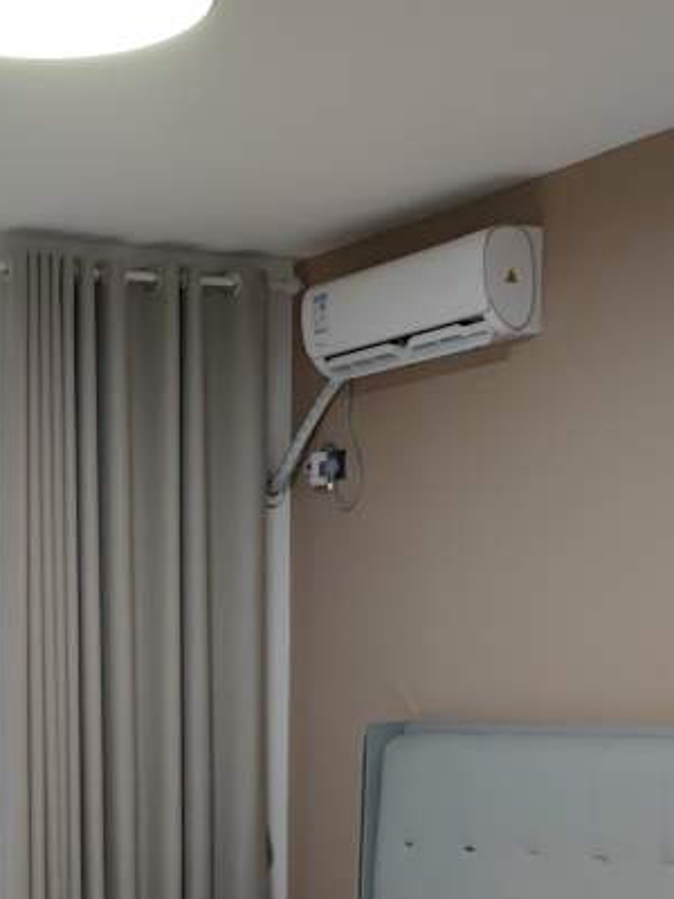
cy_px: 1035
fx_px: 1869
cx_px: 27
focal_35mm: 72
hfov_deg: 19.9
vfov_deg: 24.8
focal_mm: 5.75
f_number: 2
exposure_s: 1/50
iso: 64
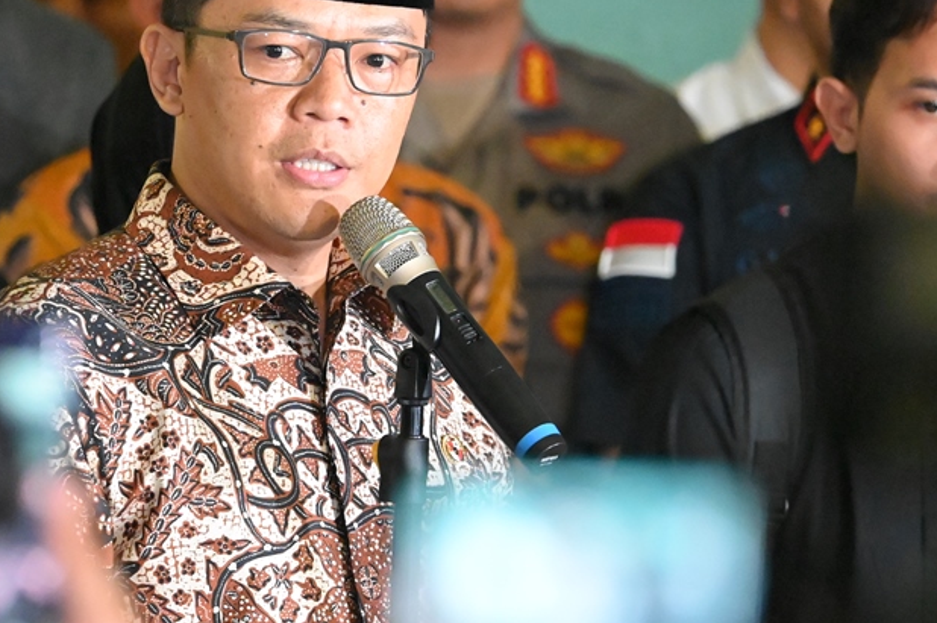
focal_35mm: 448
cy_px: 227
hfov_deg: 4.6
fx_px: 11651
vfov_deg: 3.1
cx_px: 203
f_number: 5
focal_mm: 240
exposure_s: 1/200
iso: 25600
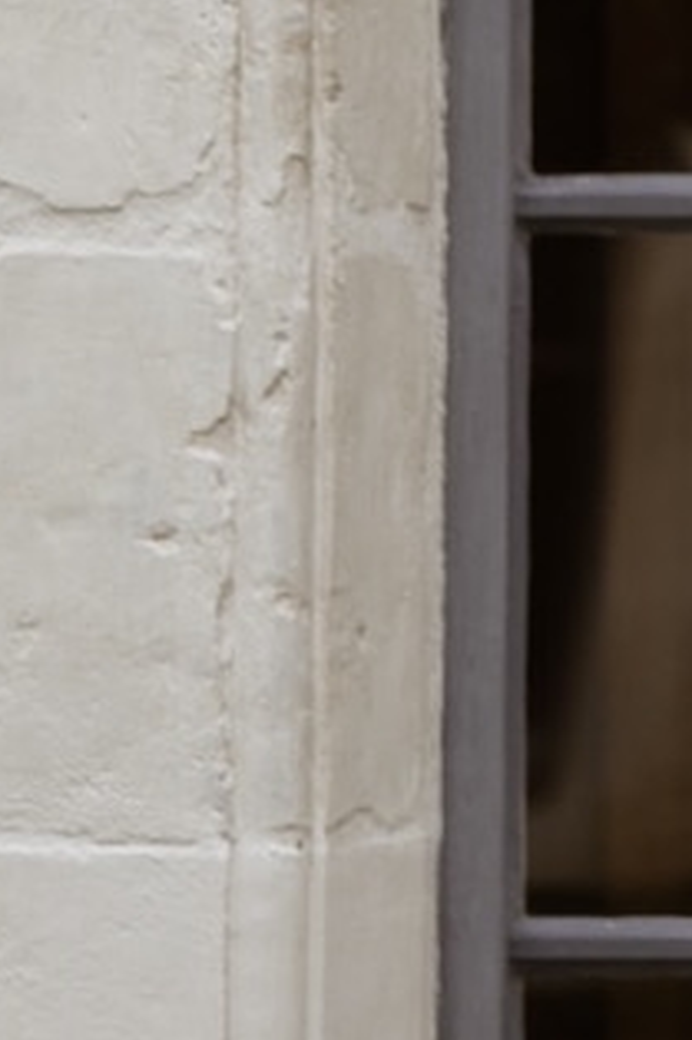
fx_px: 10362
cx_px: 1854
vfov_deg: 5.7
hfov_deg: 3.7
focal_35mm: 359
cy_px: -677
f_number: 2
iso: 100
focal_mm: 50
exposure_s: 1/1600
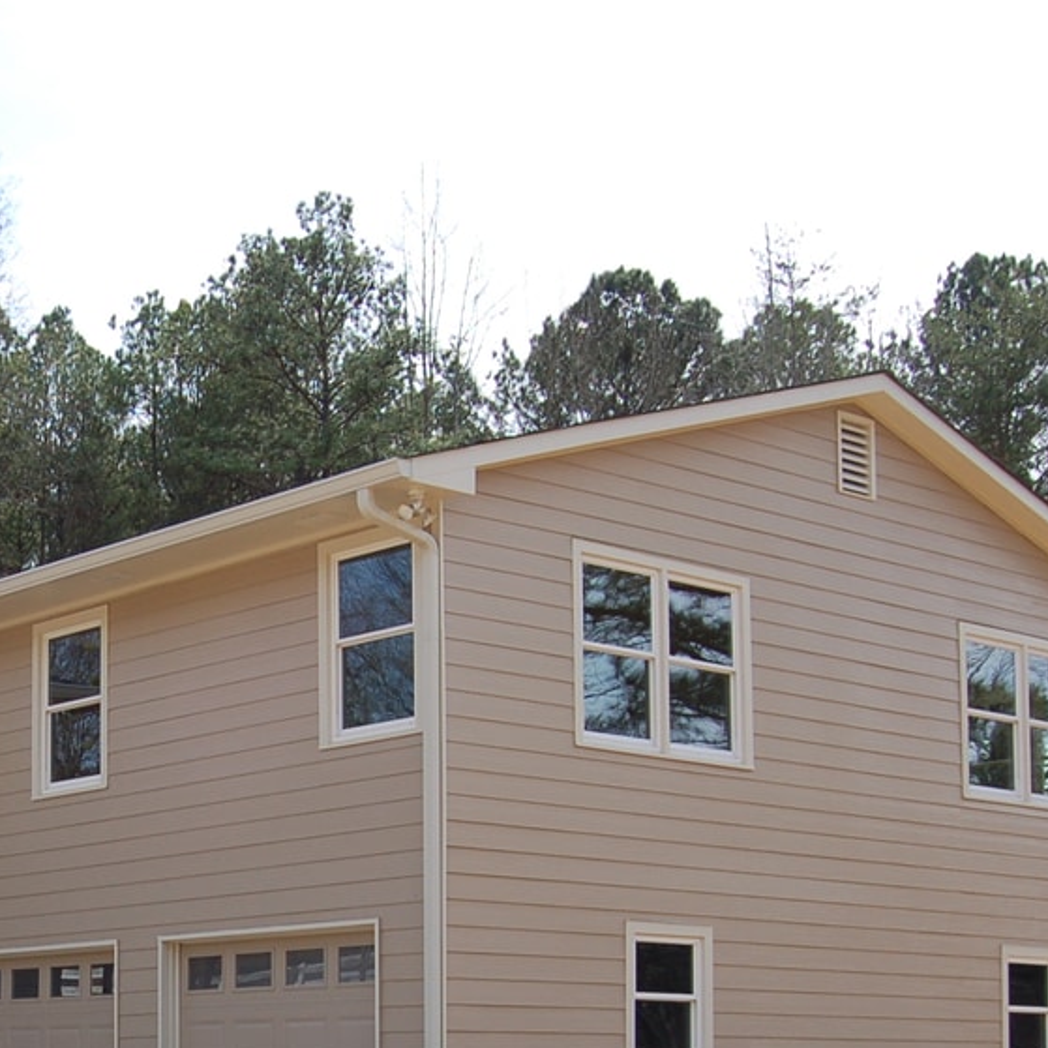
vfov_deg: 25.7
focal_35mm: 65
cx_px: 75
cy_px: 917
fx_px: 2231
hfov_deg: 25.5
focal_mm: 19
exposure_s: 1/250
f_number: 8
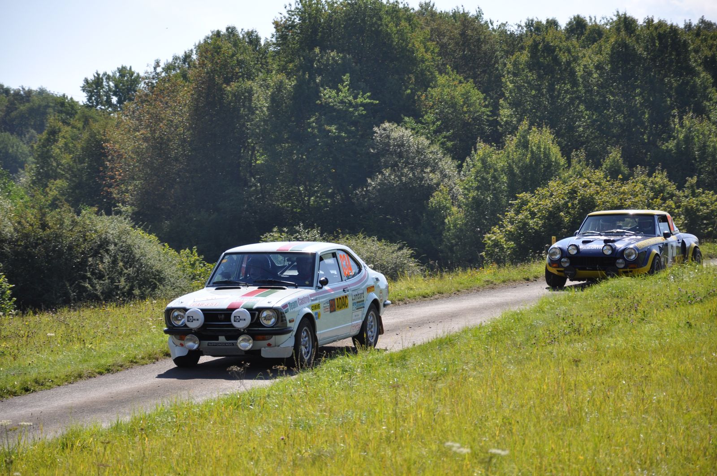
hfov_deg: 13.1
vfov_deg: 8.7
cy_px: 238
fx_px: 3132
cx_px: 358
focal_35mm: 158
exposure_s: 1/640
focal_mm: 105
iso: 200
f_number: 6.3
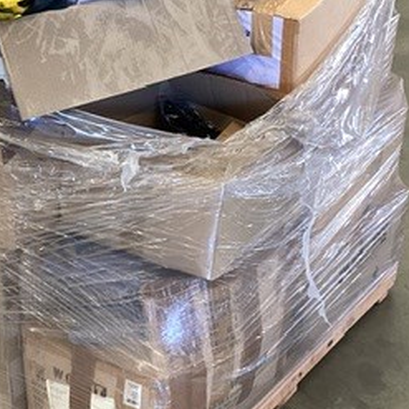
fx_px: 949
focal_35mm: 71
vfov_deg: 24.3
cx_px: 75
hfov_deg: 23.9
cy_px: 157
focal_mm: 3.3
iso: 80
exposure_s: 1/60
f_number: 2.4
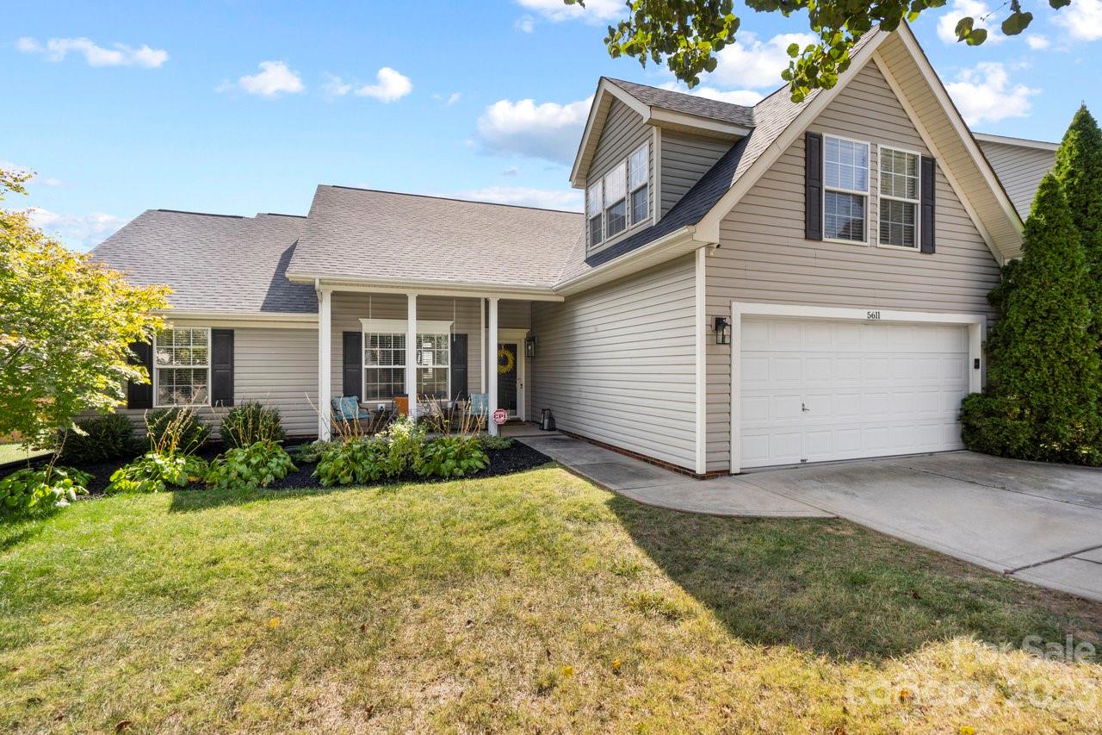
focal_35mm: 16
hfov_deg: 96.7
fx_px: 490
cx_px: 551
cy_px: 368
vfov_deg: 73.7
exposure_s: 1/60
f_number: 11
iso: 100
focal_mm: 16
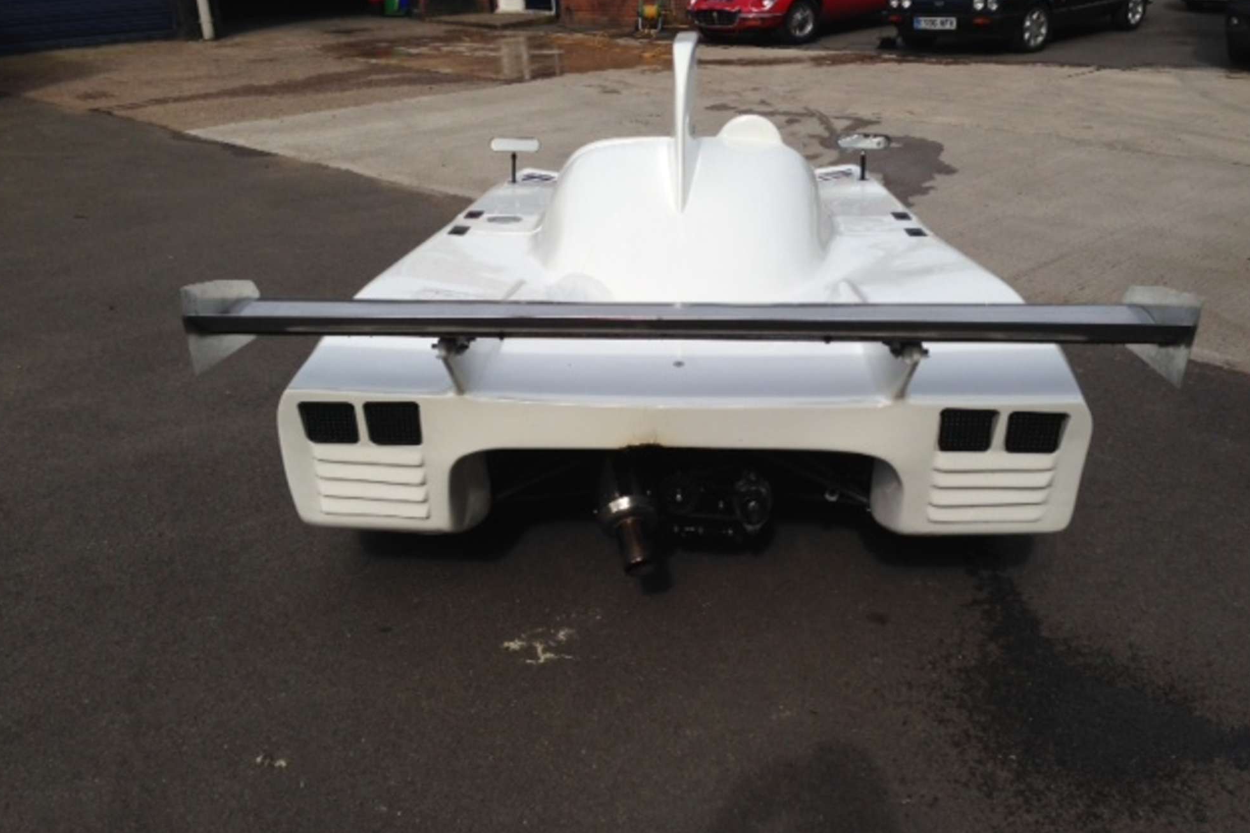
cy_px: 380
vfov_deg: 37.8
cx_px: 631
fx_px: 1215
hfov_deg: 54.4
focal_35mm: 35
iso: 50
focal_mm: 4.12
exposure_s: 1/2358
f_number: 2.4
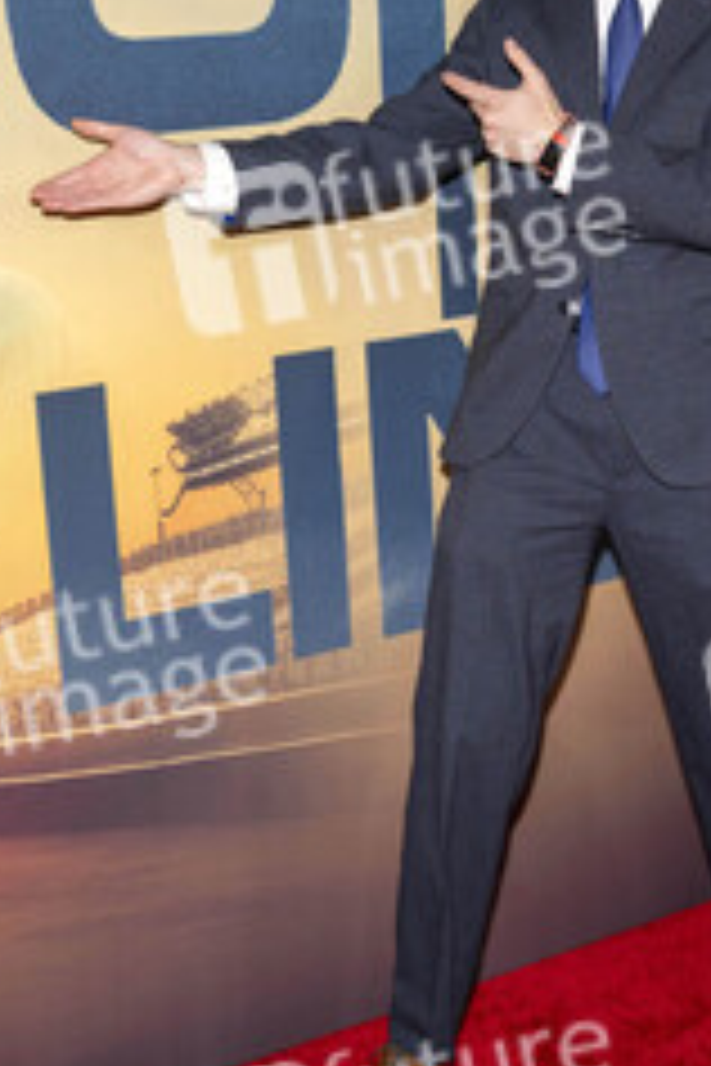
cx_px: 526
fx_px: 1748
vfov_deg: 33.9
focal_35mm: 59
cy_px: 454
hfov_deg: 22.8
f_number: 4.5
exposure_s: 1/200
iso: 800
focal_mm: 35
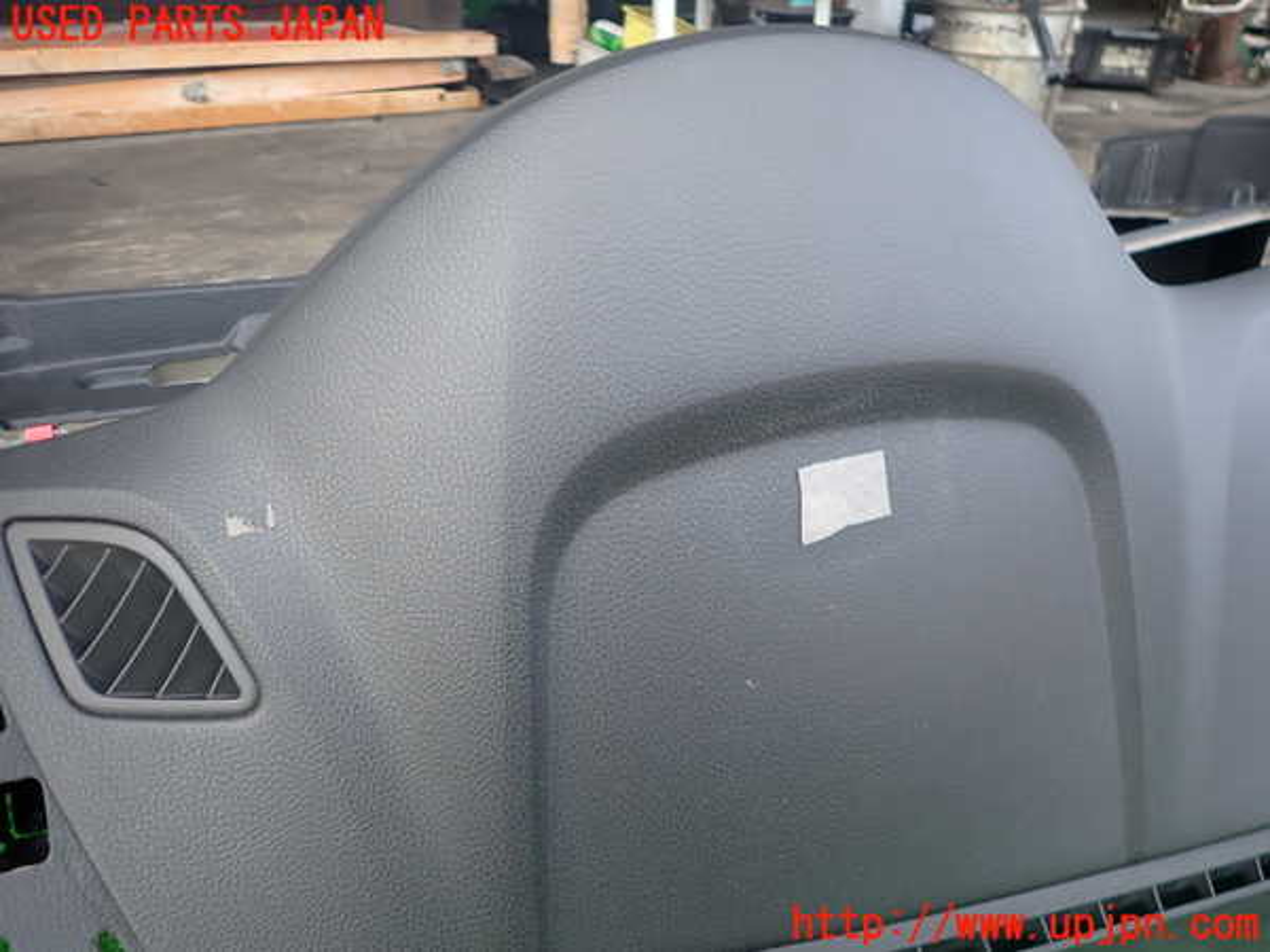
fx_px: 917
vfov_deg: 54.9
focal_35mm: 25
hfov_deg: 69.4
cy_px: 476
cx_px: 635
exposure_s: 1/160
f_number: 2
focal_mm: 4.5
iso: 100
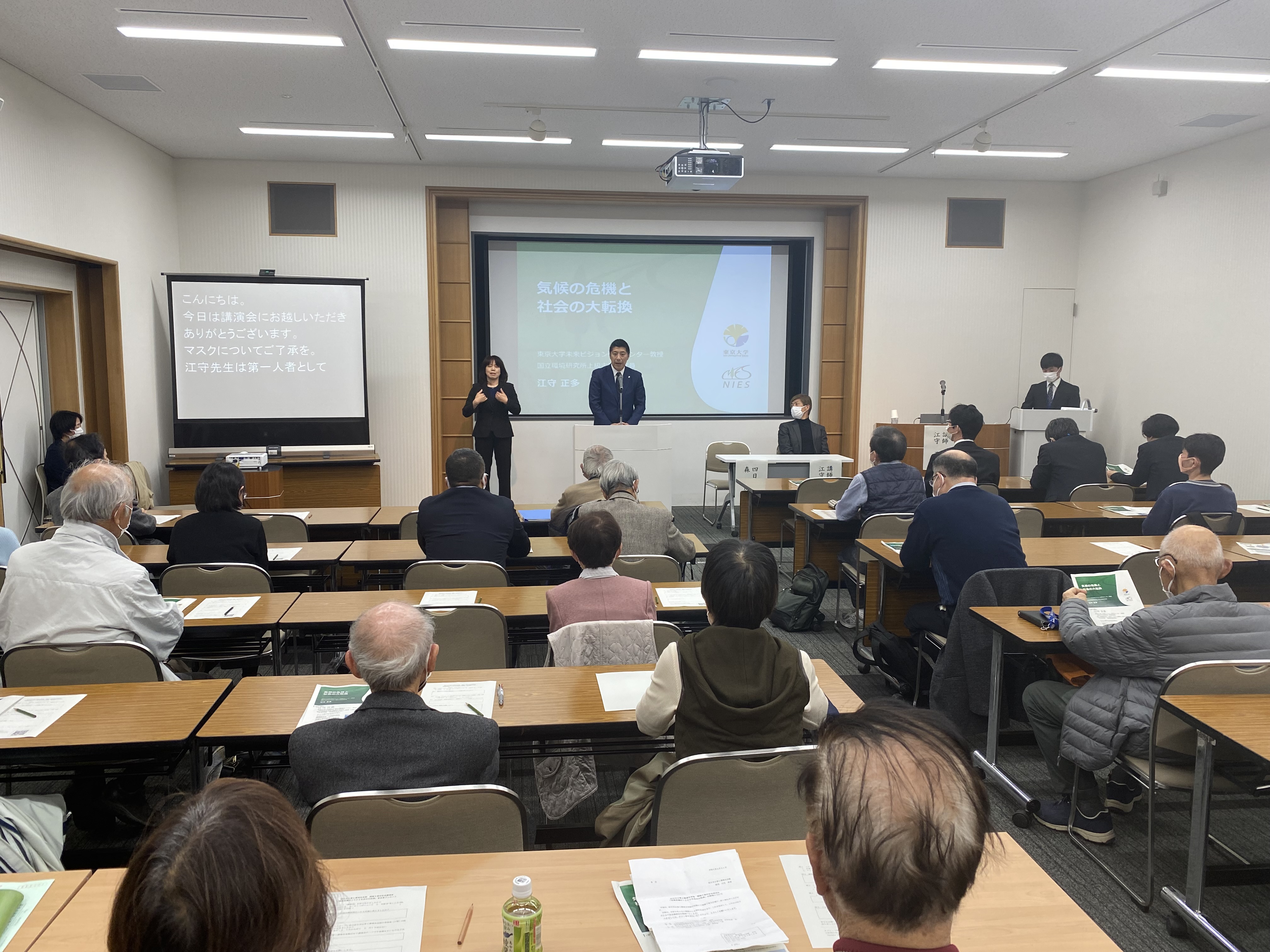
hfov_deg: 67.3
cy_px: 476
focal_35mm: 26
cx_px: 635
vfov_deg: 53.1
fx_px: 954
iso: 80
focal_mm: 4.25
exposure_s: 1/120
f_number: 1.8
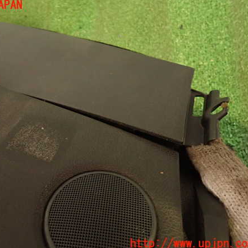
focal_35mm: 30
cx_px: 89
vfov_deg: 54.0
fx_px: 243
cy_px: 125
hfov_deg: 53.3
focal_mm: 4.5
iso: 640
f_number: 2
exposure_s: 1/30
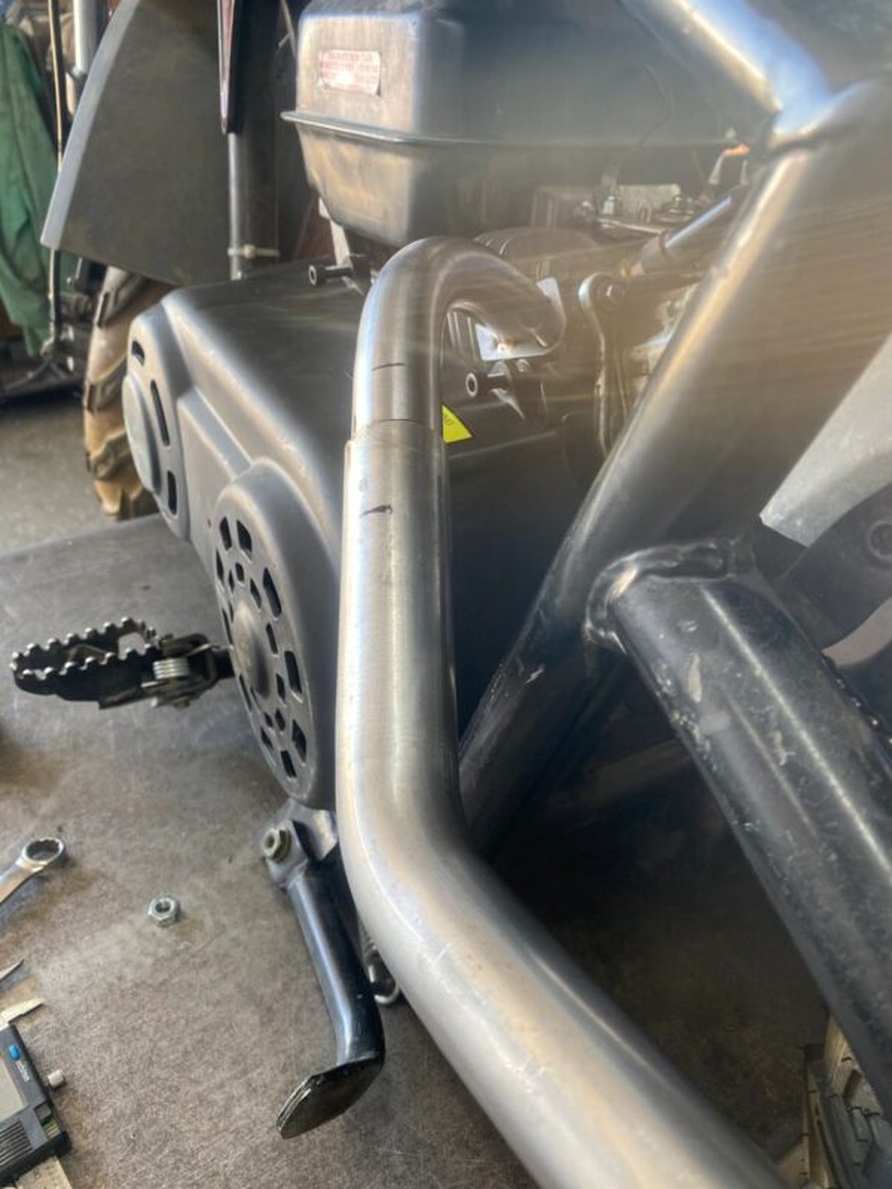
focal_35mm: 26
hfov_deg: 53.1
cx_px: 446
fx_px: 893
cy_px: 594
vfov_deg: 67.3
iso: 80
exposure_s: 1/60
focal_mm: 4.25
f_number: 1.8
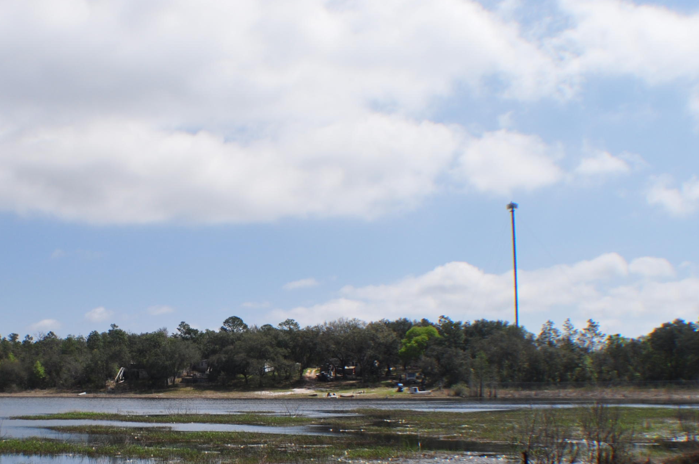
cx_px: 179
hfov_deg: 37.3
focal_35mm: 52
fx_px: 1008
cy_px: 344
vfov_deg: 25.6
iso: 320
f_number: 8
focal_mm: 22
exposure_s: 1/1600
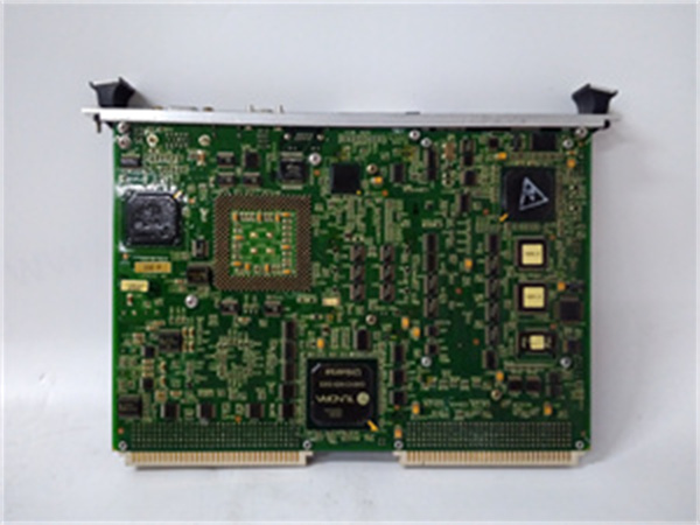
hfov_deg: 65.3
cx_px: 350
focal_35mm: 27
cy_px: 262
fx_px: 546
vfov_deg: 51.4
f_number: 2
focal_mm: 3.79
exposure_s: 1/33
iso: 655
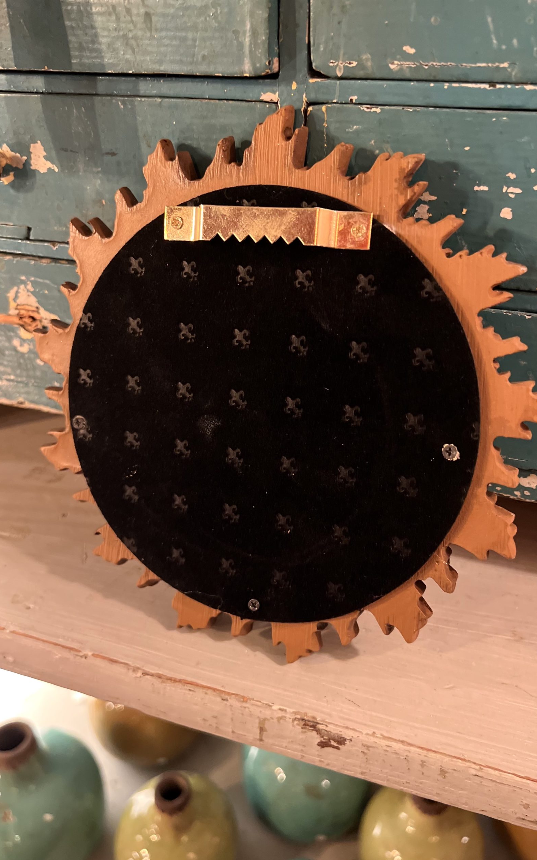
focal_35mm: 28
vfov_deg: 66.5
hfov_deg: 44.5
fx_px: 656
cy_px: 432
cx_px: 296
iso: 500
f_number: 1.5
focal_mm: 5.7
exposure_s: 1/33
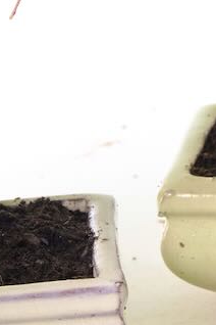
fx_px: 3663
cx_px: 265
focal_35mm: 407
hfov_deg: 3.4
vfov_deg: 5.0
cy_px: -148
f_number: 8
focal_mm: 67.1
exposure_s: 1/30
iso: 1600
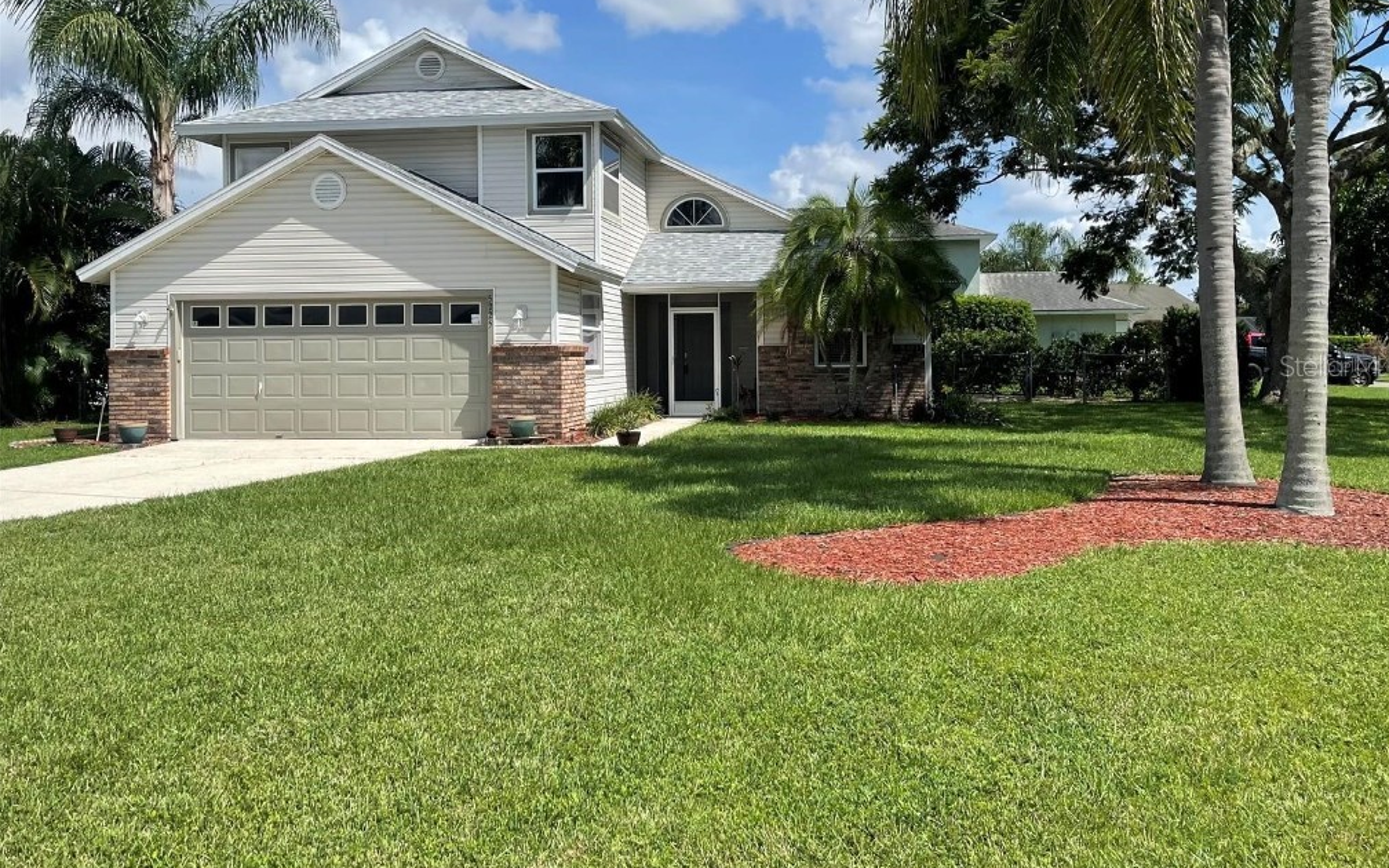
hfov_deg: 66.5
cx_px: 704
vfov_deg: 44.4
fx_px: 1060
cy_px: 365
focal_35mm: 28
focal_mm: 4.2
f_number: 1.6
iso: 32
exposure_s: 1/4000
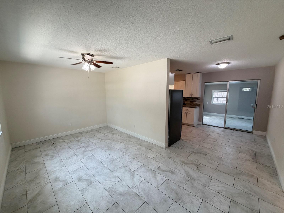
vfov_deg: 85.7
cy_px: 106
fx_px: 115
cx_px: 142
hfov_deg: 102.1
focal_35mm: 14
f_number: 2.2
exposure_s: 1/120
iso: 250
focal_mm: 2.22
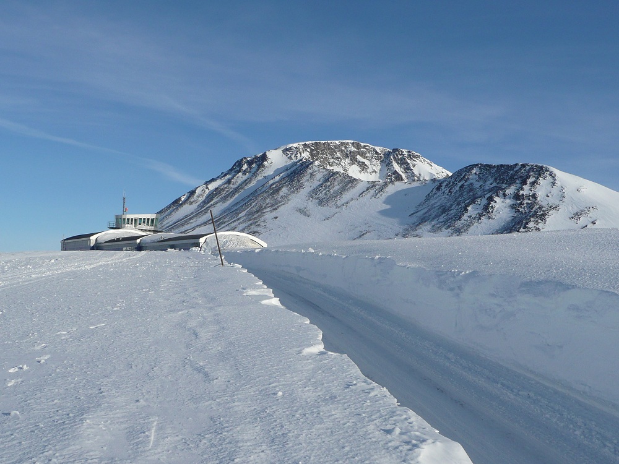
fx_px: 608
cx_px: 310
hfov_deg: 54.0
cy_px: 232
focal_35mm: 34
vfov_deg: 41.8
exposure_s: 1/500
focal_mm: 4.6
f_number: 8
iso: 100
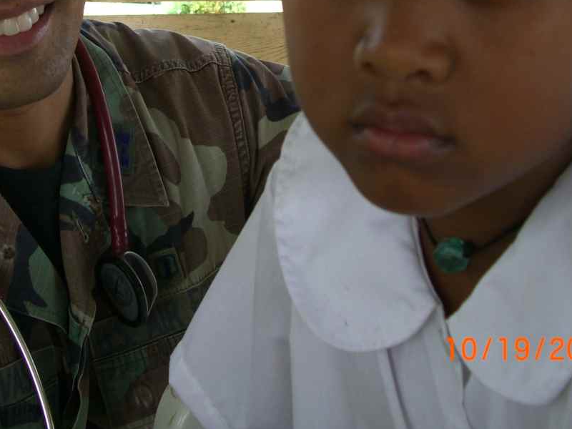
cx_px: 238
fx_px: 1256
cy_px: 8
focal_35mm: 76
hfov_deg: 25.6
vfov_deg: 18.9
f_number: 2.8
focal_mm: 7.9
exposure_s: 1/160
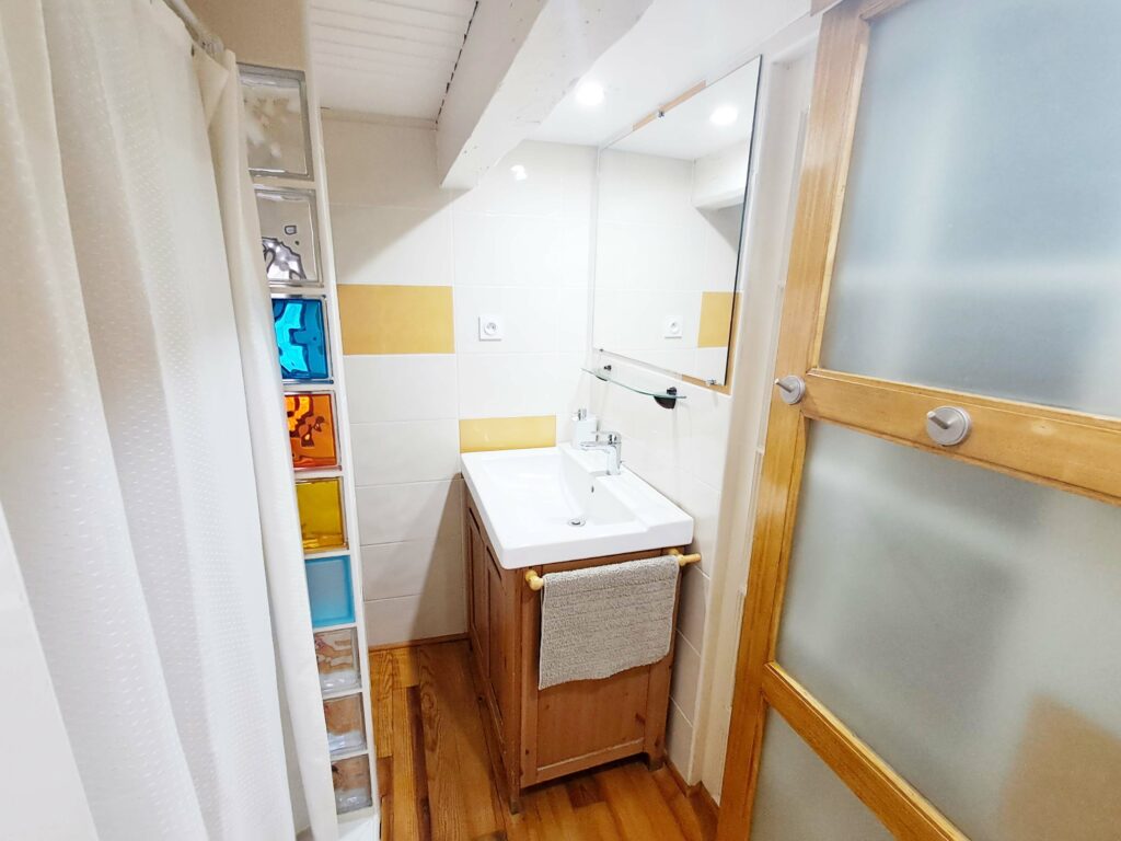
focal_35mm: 16
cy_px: 420
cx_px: 560
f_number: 2.2
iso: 200
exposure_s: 1/50
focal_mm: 1.64
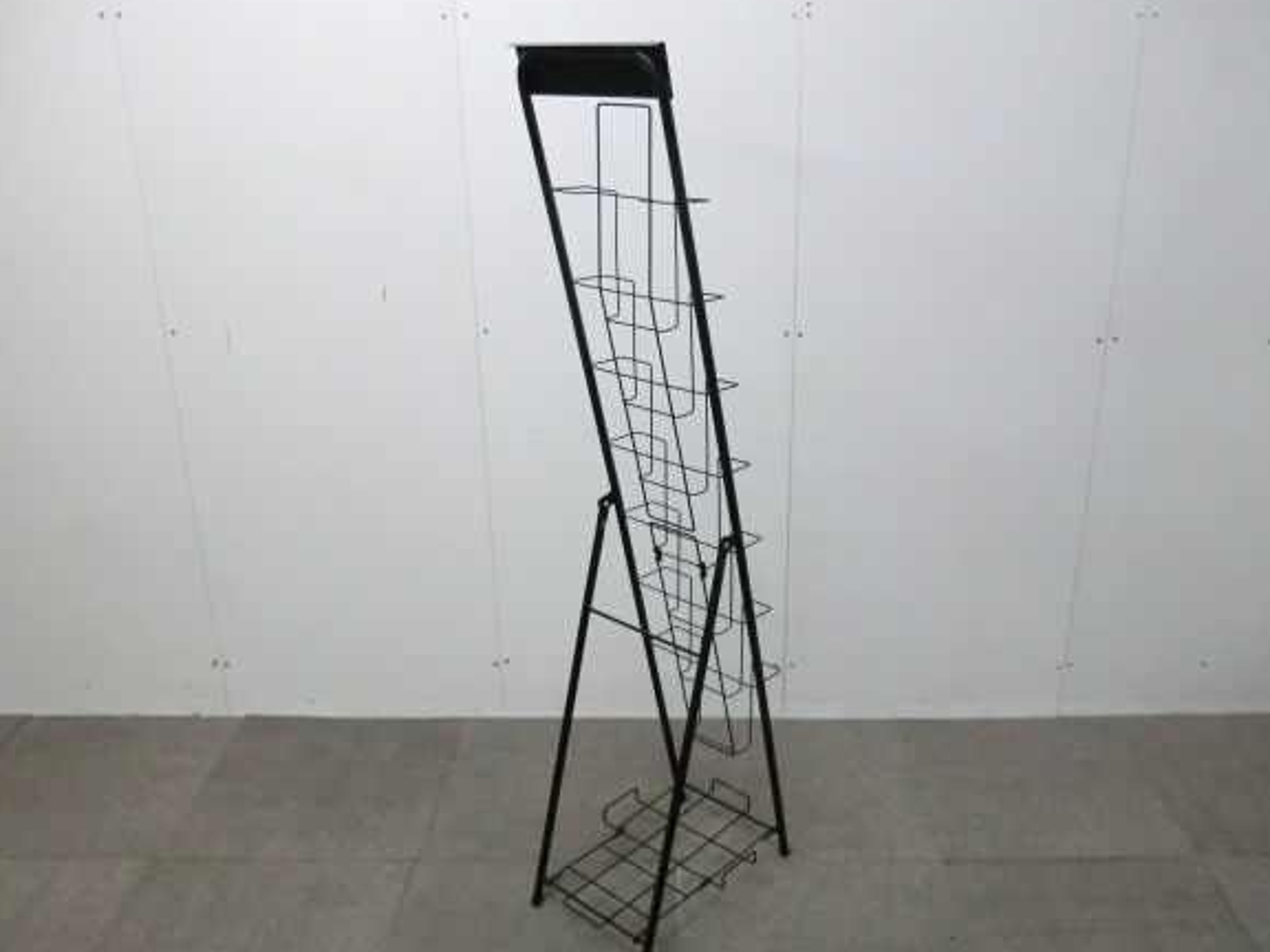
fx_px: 1101
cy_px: 461
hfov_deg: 59.9
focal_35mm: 30
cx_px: 686
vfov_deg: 46.8
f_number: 3.2
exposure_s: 1/60
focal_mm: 4.9
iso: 500
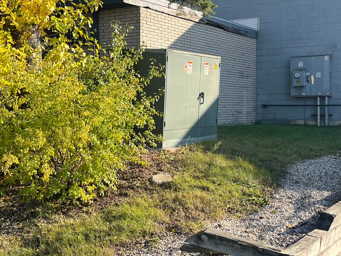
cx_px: 192
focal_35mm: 57
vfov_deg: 25.7
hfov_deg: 33.7
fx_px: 562
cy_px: 121
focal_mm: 5.1
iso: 50
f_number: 1.6
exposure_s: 1/1355
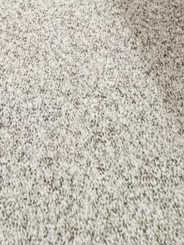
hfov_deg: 21.5
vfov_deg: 18.0
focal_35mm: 60
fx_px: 426
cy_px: -272
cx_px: -70
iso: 250
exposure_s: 1/60
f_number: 2.2
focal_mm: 2.22
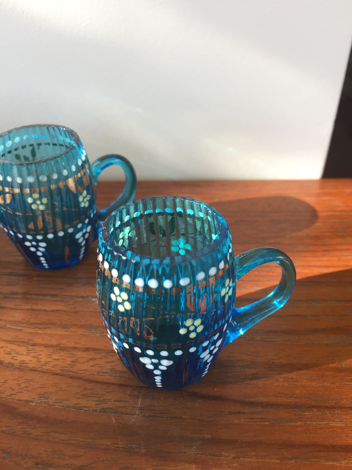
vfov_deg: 61.7
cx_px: 176
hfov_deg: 48.2
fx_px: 393
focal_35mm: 29
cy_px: 235
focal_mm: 4.15
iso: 40
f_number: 2.2
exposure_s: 1/100
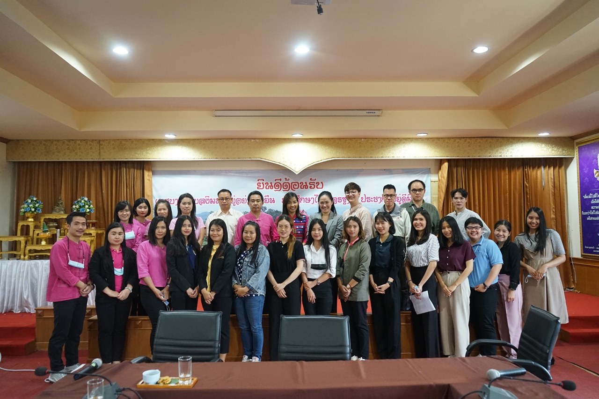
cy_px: 200
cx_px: 300
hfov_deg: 65.5
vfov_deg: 46.4
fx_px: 466
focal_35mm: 28
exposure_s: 1/50
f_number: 4
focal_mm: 28
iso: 4000
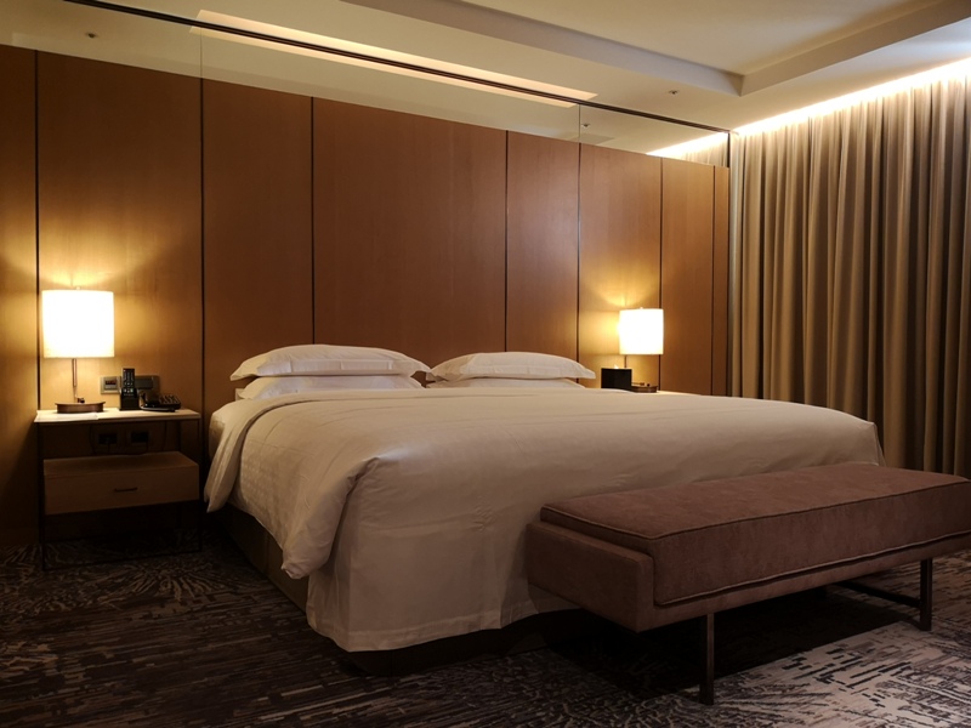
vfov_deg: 51.4
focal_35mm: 27
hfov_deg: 65.3
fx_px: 757
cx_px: 486
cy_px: 364
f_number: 1.8
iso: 400
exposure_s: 1/50
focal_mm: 3.95
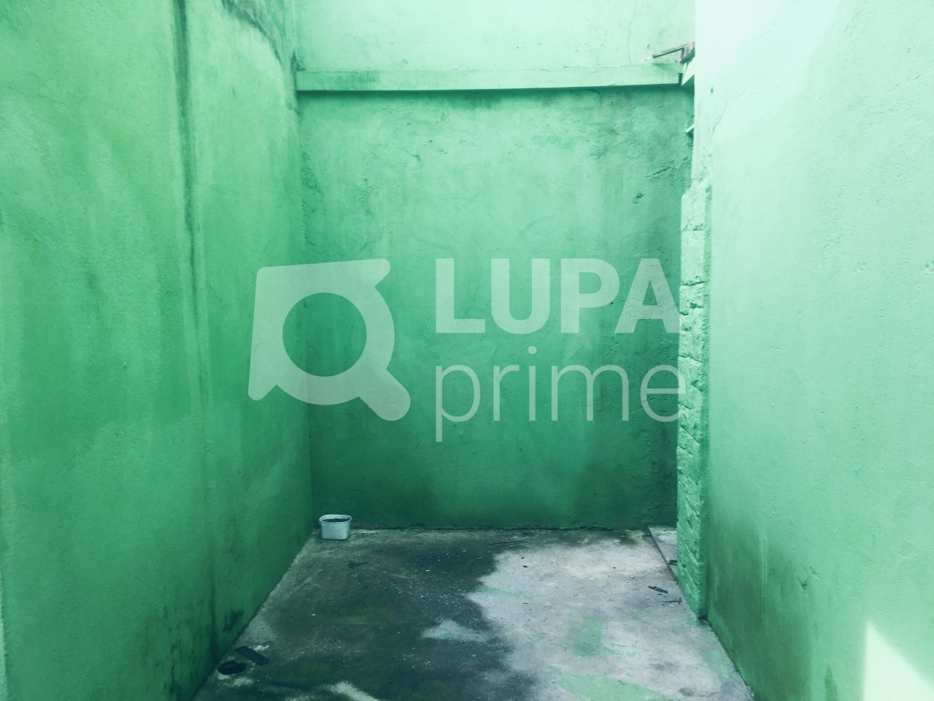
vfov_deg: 48.2
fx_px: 782
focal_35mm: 29
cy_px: 350
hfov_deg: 61.7
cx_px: 467
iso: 25
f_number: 2.2
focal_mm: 4.15
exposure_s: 1/222
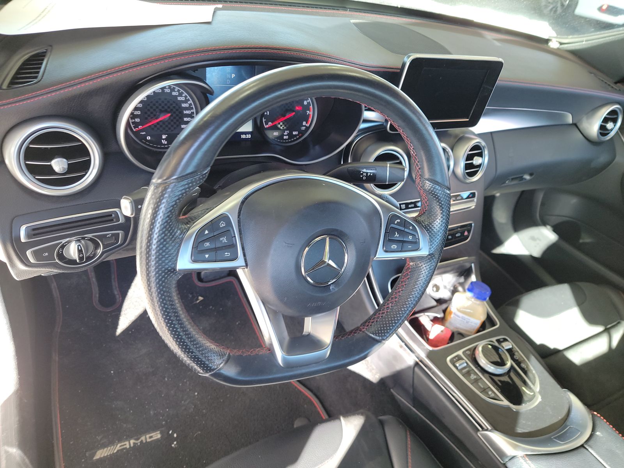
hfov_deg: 71.6
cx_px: 312
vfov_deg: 56.8
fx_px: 433
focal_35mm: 24
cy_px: 234
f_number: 1.8
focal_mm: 6.7
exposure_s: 1/60
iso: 211
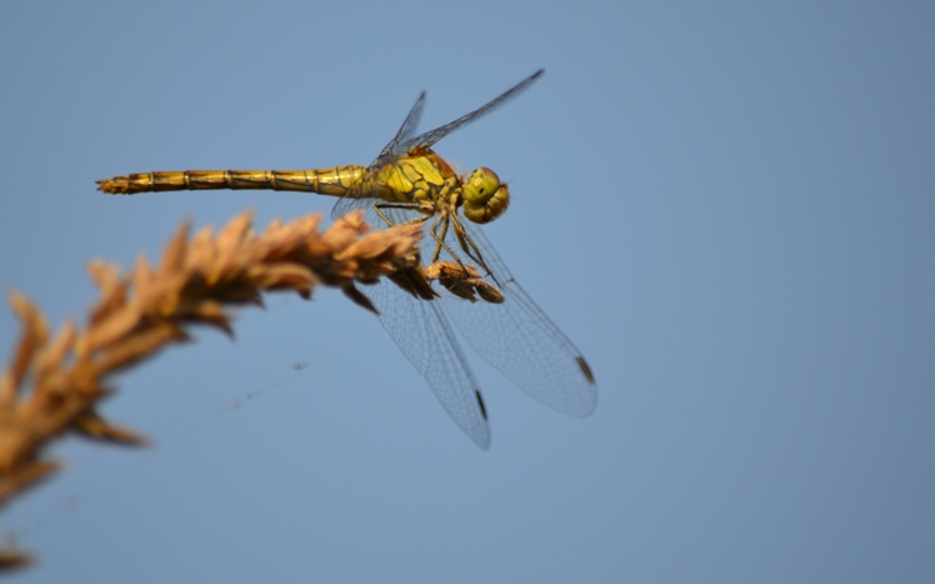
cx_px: 408
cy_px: 230
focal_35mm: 530
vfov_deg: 2.5
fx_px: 13501
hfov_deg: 4.0
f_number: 5.6
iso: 180
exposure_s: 1/500
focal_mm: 300
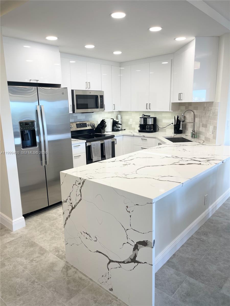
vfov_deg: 69.4
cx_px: 115
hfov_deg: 54.9
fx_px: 221
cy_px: 153
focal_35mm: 25
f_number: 1.6
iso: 40
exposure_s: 1/120
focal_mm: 5.1
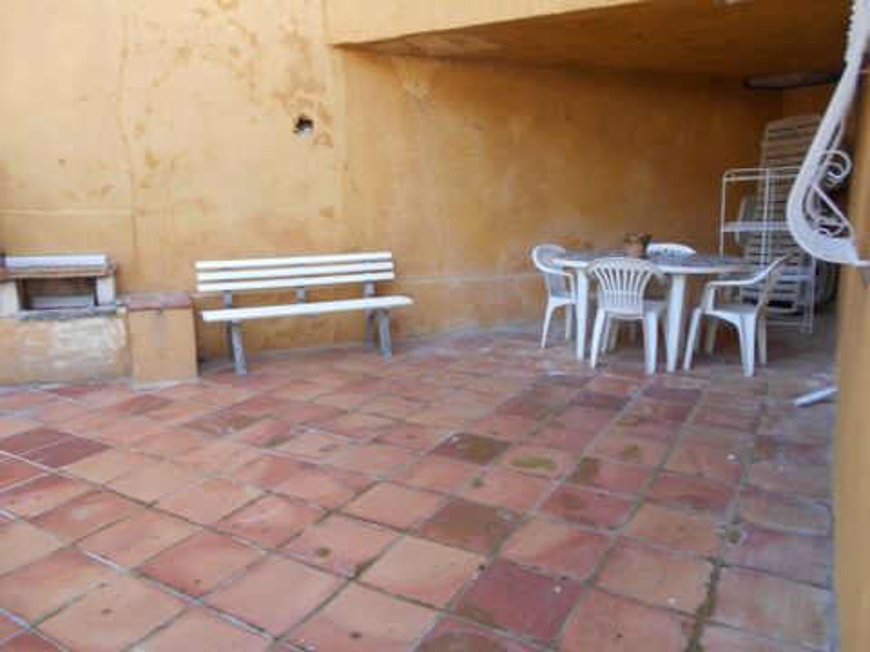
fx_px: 653
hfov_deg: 67.3
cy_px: 326
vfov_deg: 53.1
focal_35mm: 26
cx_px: 435
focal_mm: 4.6
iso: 80
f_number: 3.2
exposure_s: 1/40
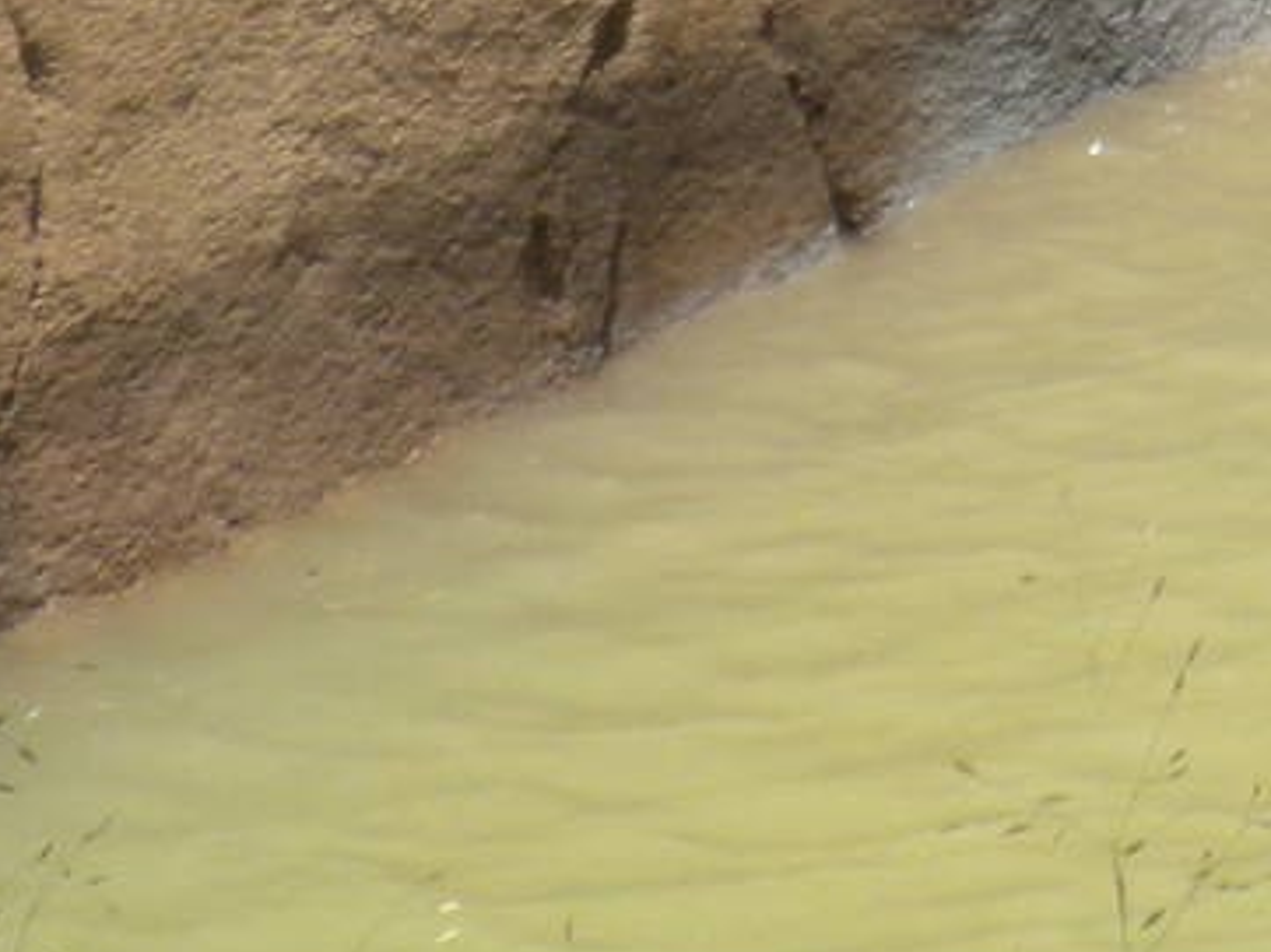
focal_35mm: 230
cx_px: 2795
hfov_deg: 8.1
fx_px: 8439
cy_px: -1110
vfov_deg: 6.2
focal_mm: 9.1
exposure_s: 1/492
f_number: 4.3
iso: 64
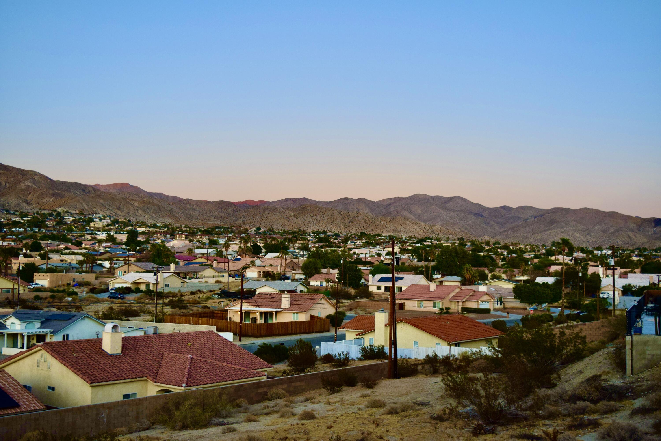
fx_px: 771
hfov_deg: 46.4
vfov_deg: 31.9
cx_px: 330
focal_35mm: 42
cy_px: 220
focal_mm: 28
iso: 900
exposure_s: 1/500
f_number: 4.2
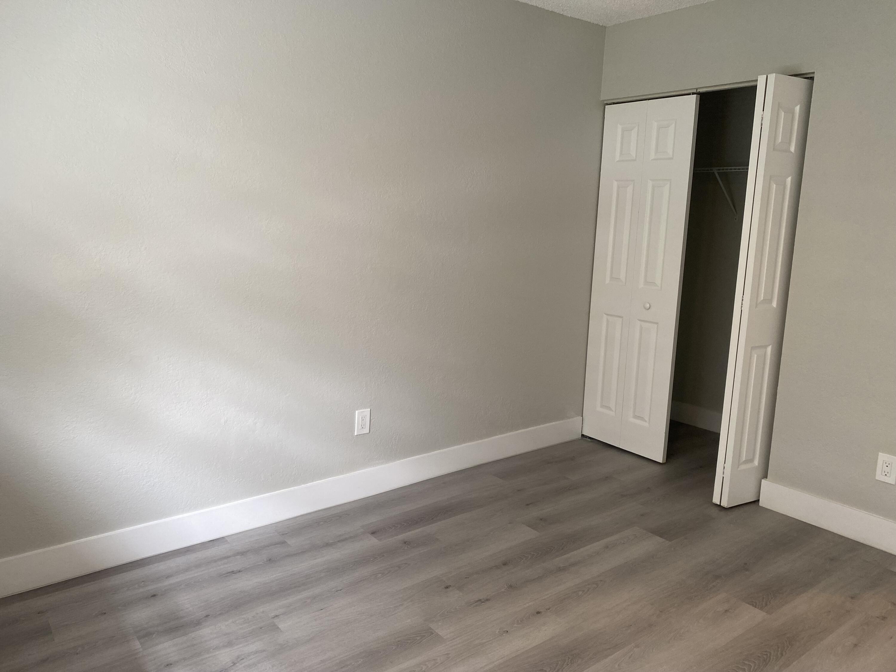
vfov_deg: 53.1
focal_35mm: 26
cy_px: 336
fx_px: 673
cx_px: 448
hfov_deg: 67.3
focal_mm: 4.25
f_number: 1.8
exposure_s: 1/60
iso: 125
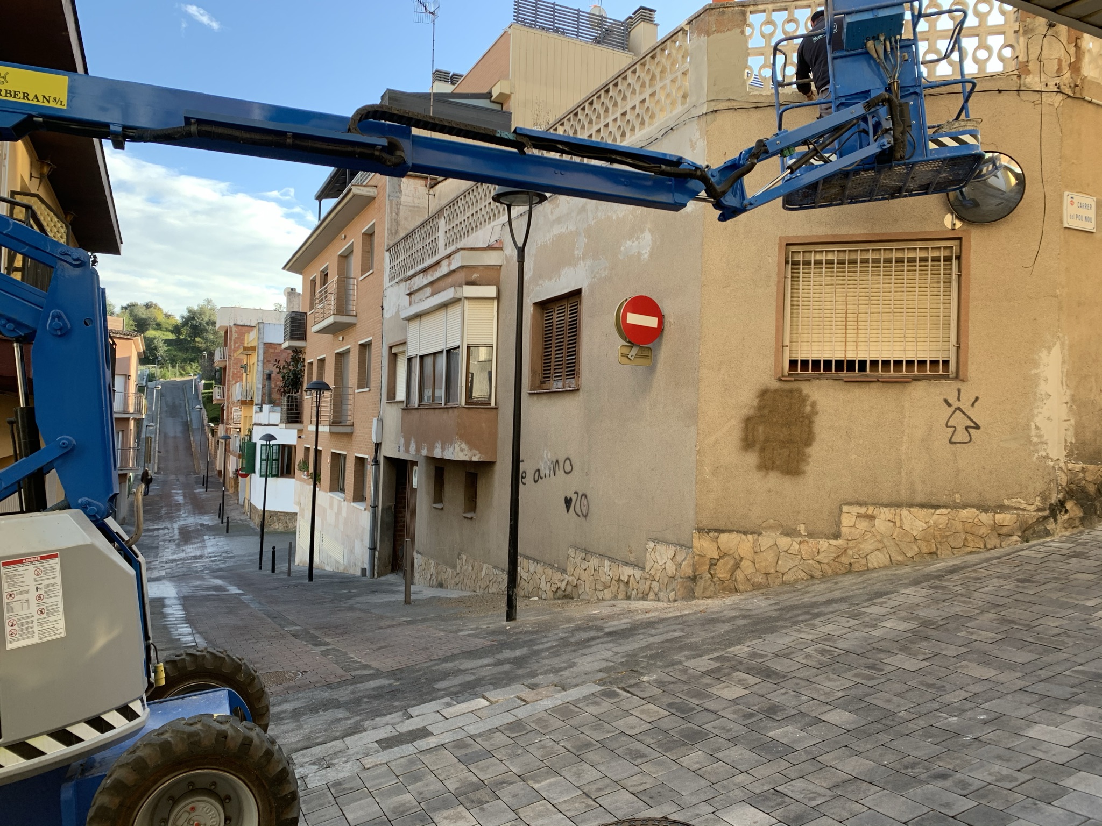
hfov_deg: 67.3
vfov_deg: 53.1
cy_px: 413
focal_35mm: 26
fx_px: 828
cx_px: 551
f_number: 1.8
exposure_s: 1/252
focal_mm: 4.25
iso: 25
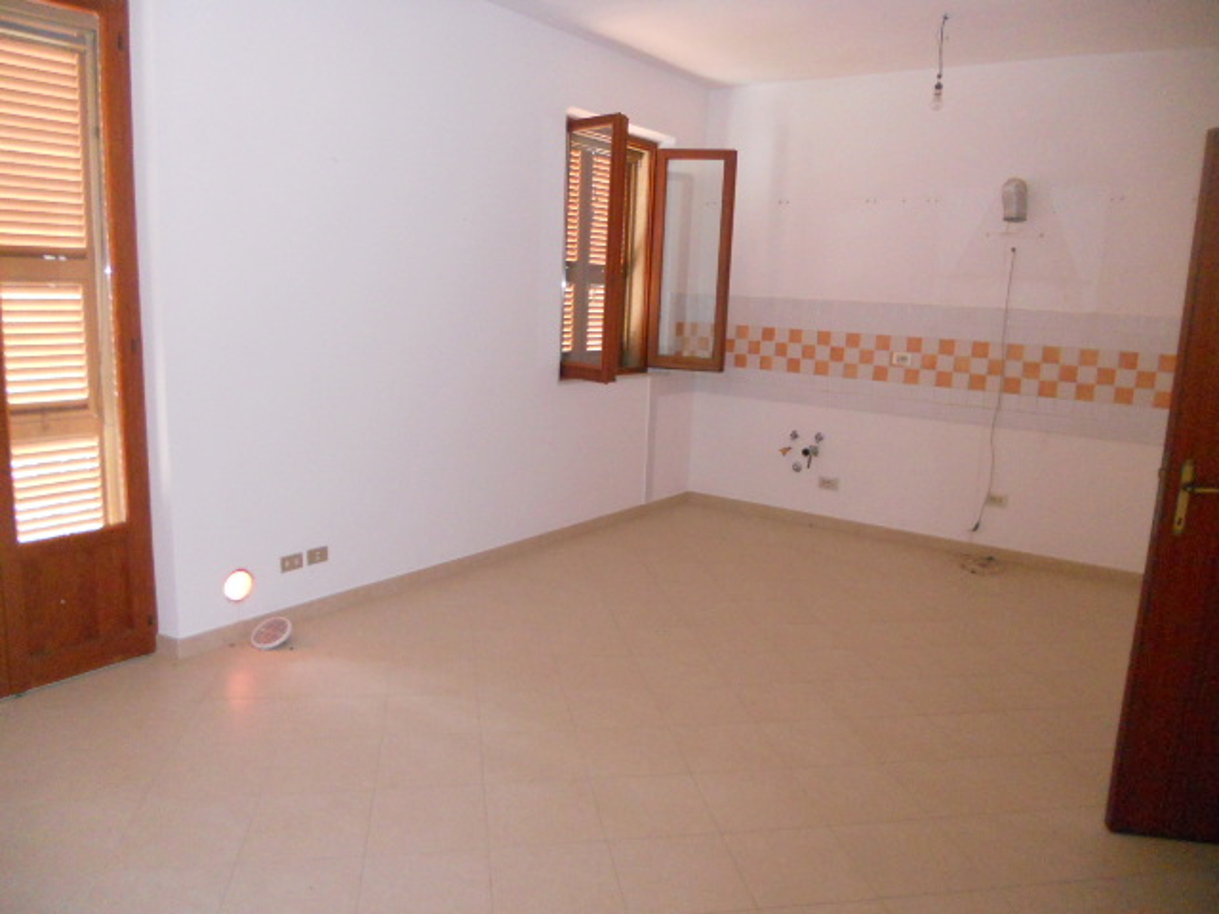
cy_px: 457
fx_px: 951
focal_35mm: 27
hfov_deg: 65.3
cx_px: 610
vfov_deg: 51.4
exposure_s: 1/25
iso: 500
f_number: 3.2
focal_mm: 4.9
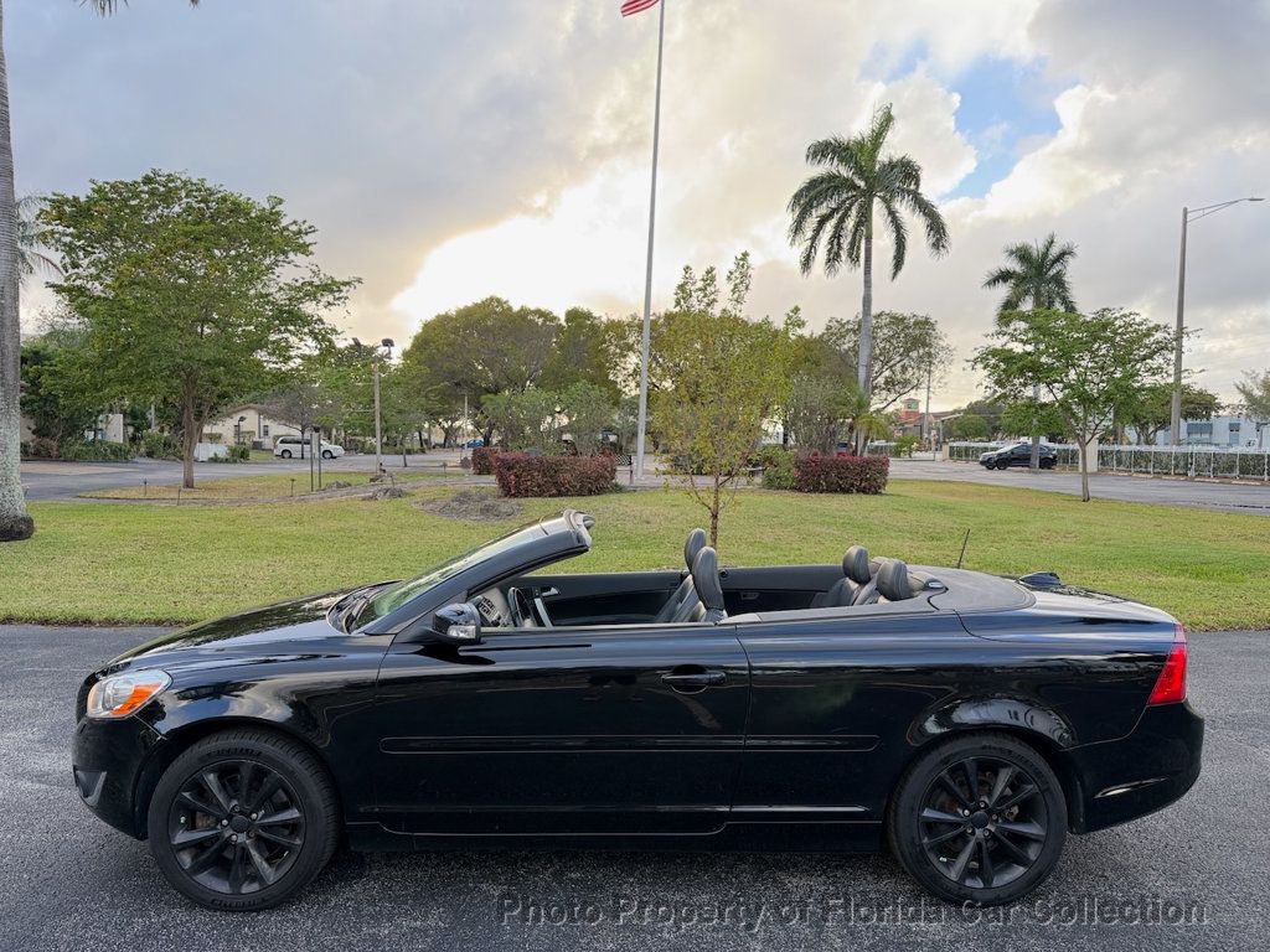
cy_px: 476
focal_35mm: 24
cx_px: 635
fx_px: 881
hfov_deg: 71.6
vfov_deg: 56.8
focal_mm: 6.76
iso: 80
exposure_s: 1/237
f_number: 1.78
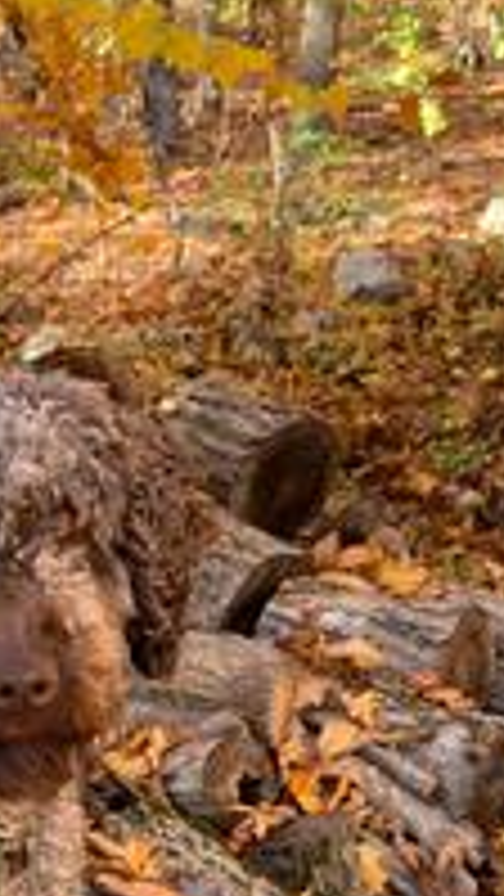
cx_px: -45
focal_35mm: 64
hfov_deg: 18.2
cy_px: 747
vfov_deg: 31.8
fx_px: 1520
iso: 50
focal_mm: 4.25
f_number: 1.8
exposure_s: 1/121
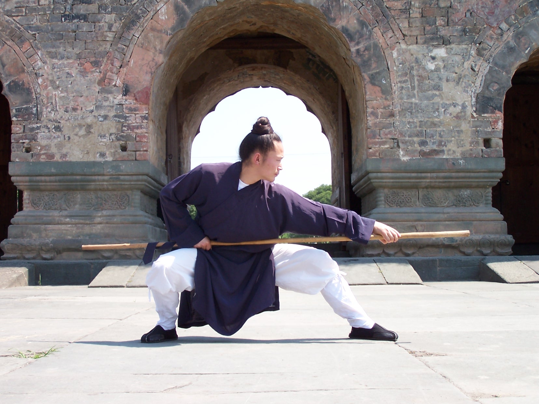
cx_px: 270
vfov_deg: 24.8
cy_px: 202
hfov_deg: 32.7
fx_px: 919
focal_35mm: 59
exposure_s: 1/500
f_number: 3.2
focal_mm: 9.8
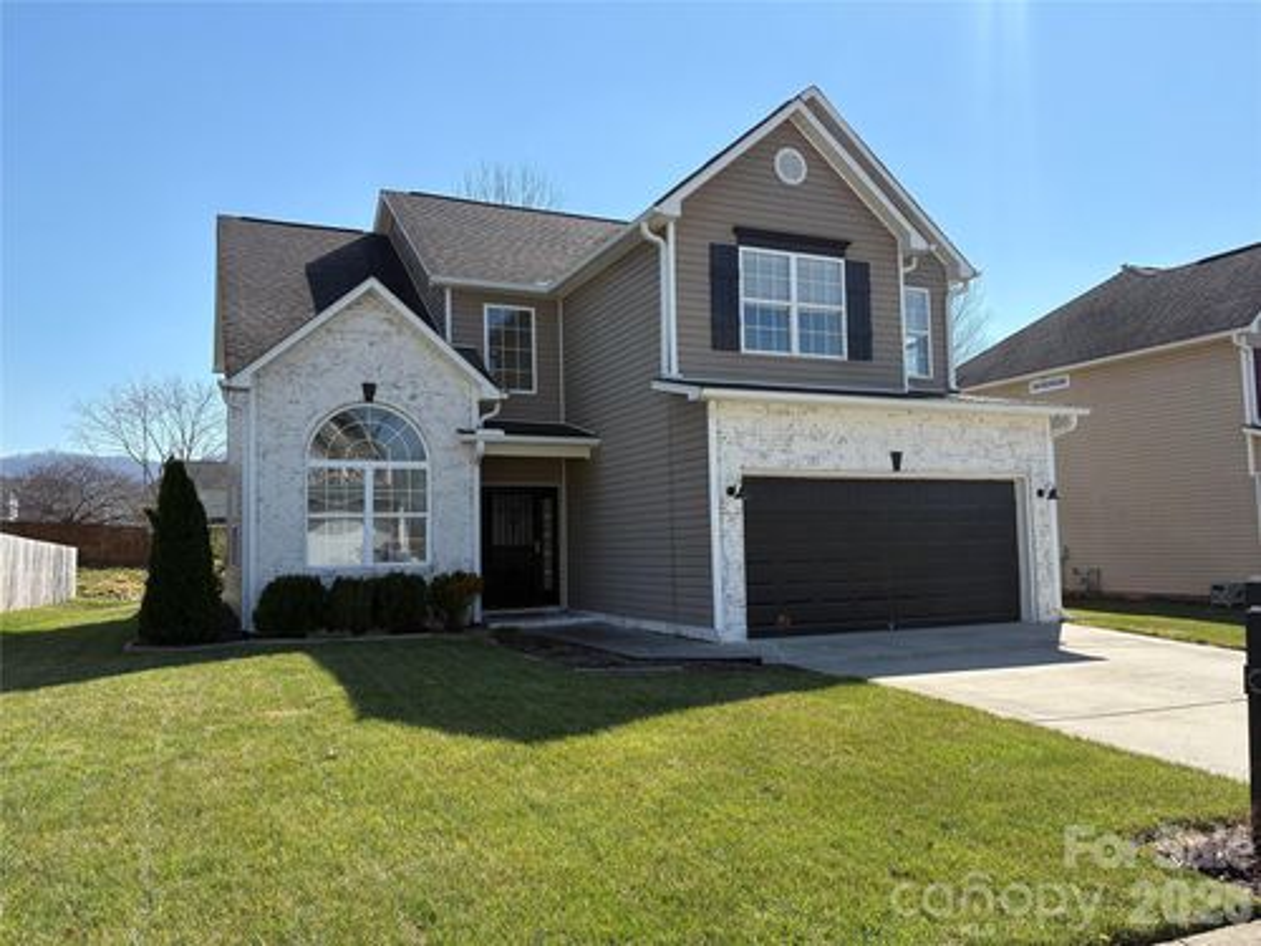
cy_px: 473
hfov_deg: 67.3
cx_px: 630
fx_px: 947
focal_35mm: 26
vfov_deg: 53.1
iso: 50
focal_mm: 5.96
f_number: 1.6
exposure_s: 1/3125
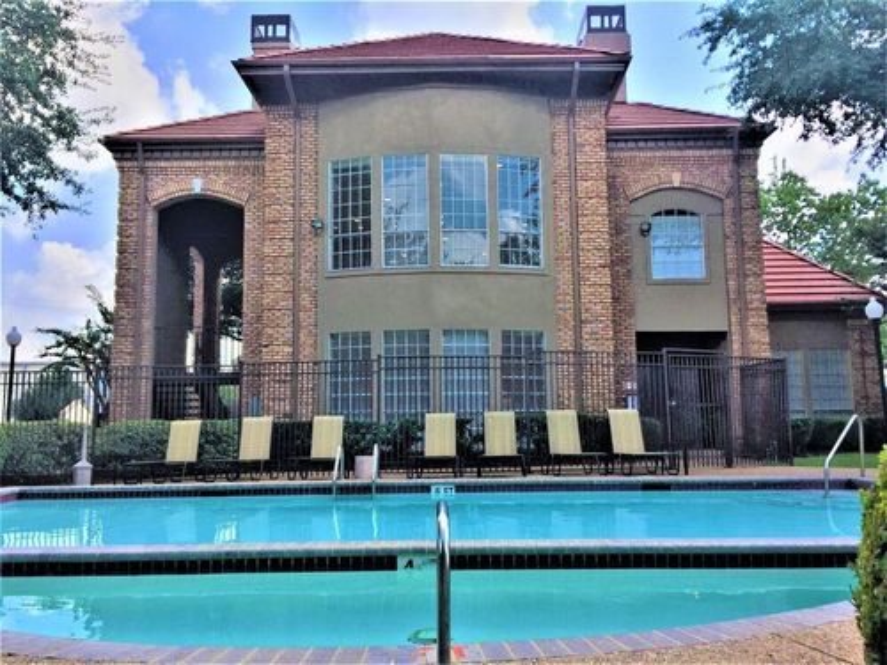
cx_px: 444
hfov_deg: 61.7
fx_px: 743
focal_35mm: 29
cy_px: 332
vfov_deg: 48.2
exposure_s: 1/989
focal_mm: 4.2
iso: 32
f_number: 2.2
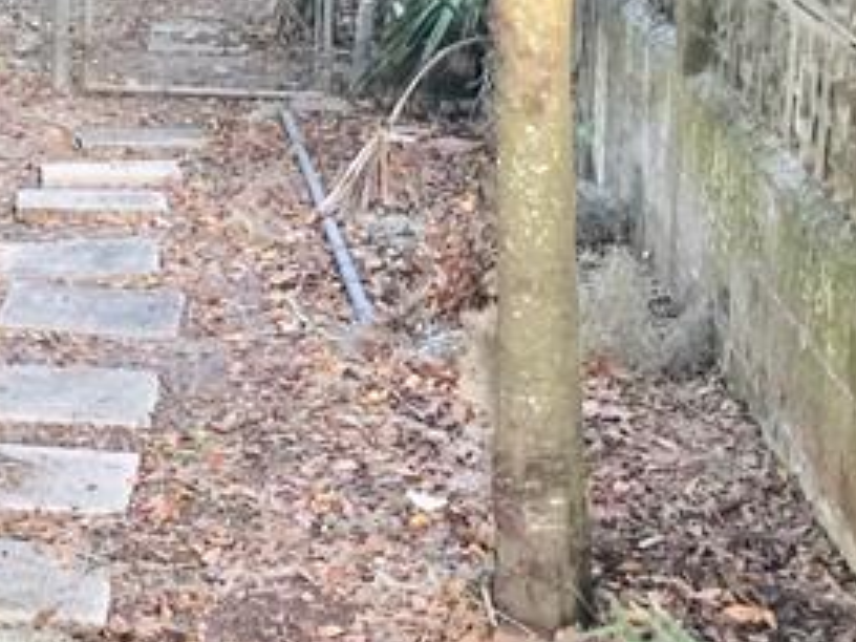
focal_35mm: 109
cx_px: -179
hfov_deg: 17.2
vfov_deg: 13.5
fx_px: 2695
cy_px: 72
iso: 40
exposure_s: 1/15
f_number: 2.2
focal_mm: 4.15
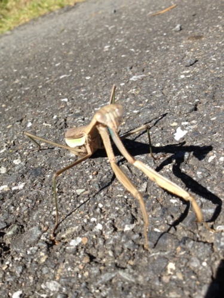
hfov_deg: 40.7
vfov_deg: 52.6
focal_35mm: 35
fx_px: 302
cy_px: 149
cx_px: 112
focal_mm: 4.28
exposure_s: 1/890
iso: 50
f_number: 2.4
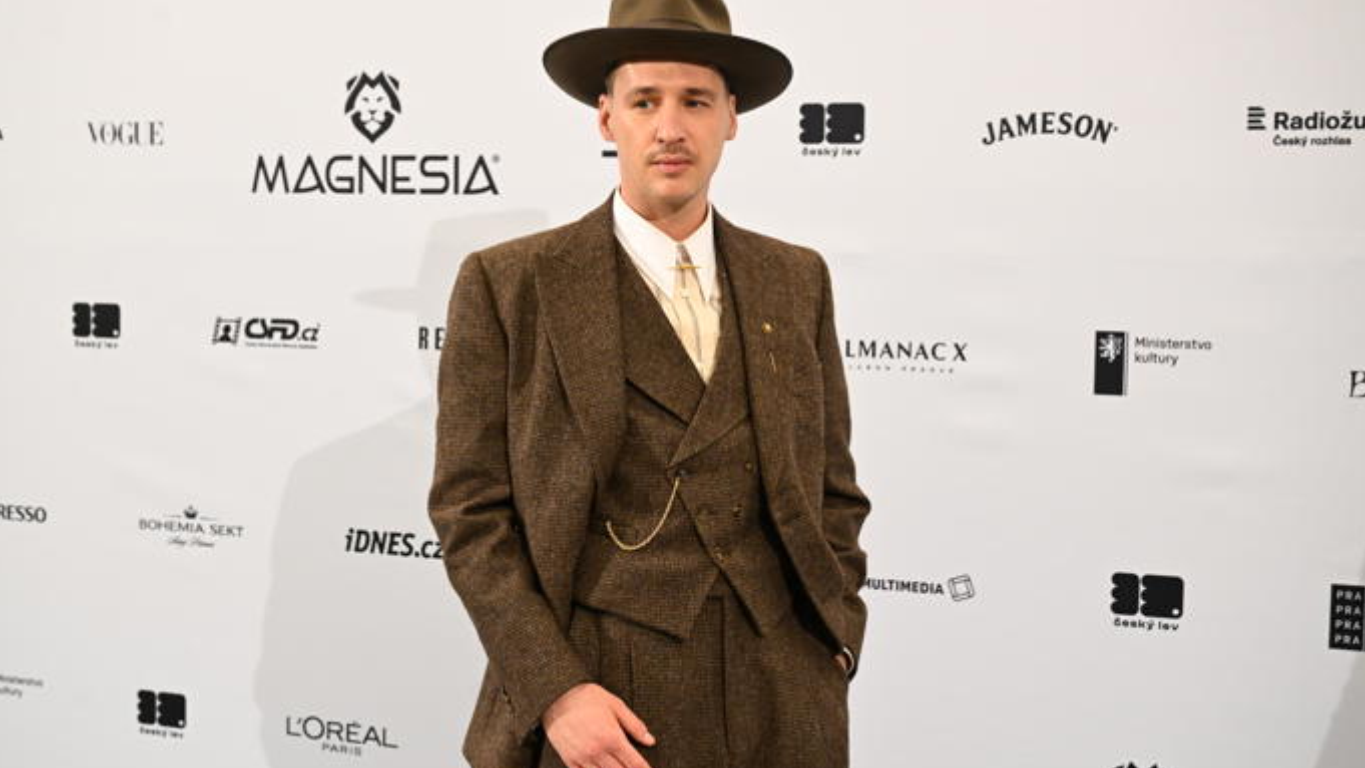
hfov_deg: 39.9
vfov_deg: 23.1
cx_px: 684
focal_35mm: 52
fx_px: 1882
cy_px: 409
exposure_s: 1/160
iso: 3200
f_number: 5
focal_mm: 49
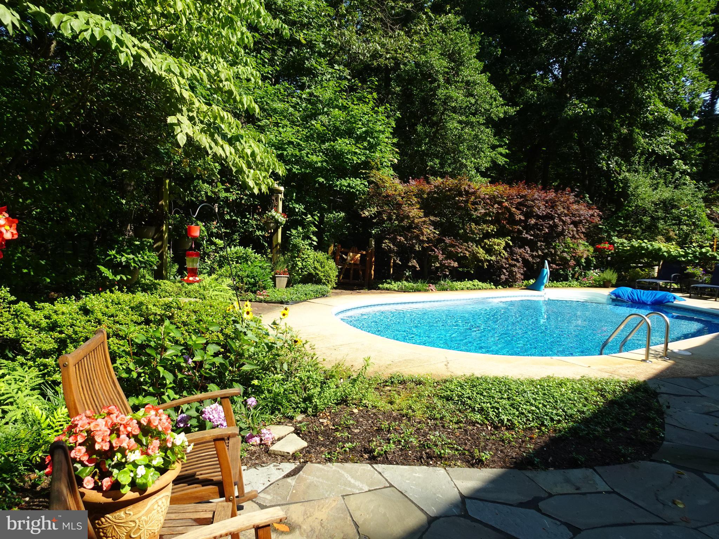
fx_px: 498
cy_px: 270
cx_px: 360
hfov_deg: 71.6
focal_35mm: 24
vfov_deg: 56.8
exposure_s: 1/400
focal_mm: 4.25
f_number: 3.5
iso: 80
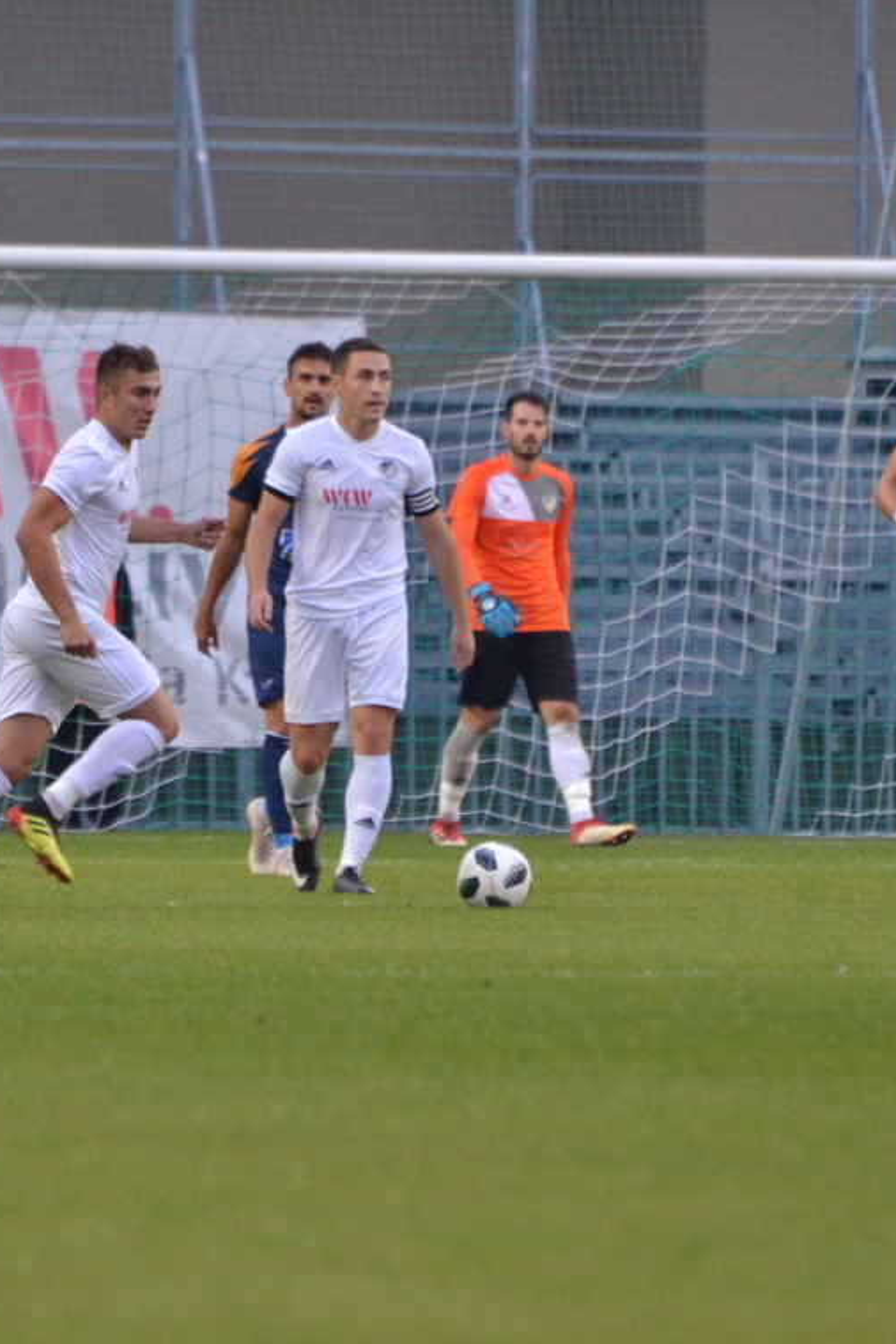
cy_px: 647
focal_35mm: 710
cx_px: 188
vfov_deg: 2.9
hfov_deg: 1.9
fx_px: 26505
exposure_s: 1/640
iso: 1600
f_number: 5.6
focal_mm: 300
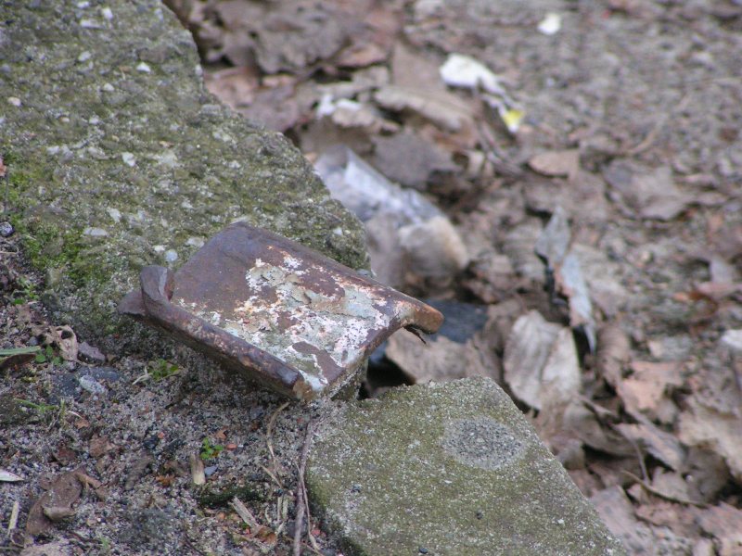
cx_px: 371
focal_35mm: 355
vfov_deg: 4.2
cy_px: 278
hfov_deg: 5.6
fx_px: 7609
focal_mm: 54.2
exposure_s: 1/250
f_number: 3.5
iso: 200
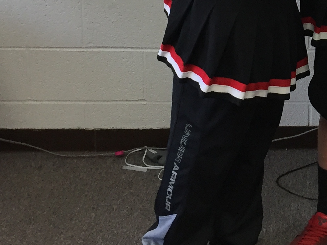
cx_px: 415
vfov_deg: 16.1
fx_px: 831
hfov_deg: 20.5
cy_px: -48
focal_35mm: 88
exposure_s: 1/30
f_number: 2.2
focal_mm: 4.15
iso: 50
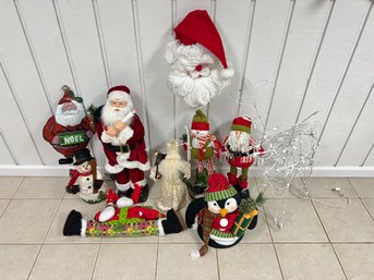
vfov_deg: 53.0
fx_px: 281
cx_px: 187
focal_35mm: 26
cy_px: 140
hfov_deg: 67.3
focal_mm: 5.7
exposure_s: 1/60
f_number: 1.5
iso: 250
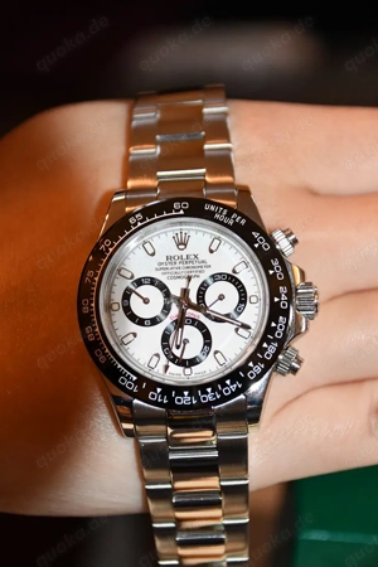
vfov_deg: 9.5
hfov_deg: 6.3
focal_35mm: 217
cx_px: 189
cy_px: 284
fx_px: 3417
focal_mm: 145
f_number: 6
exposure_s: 1/60
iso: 3600
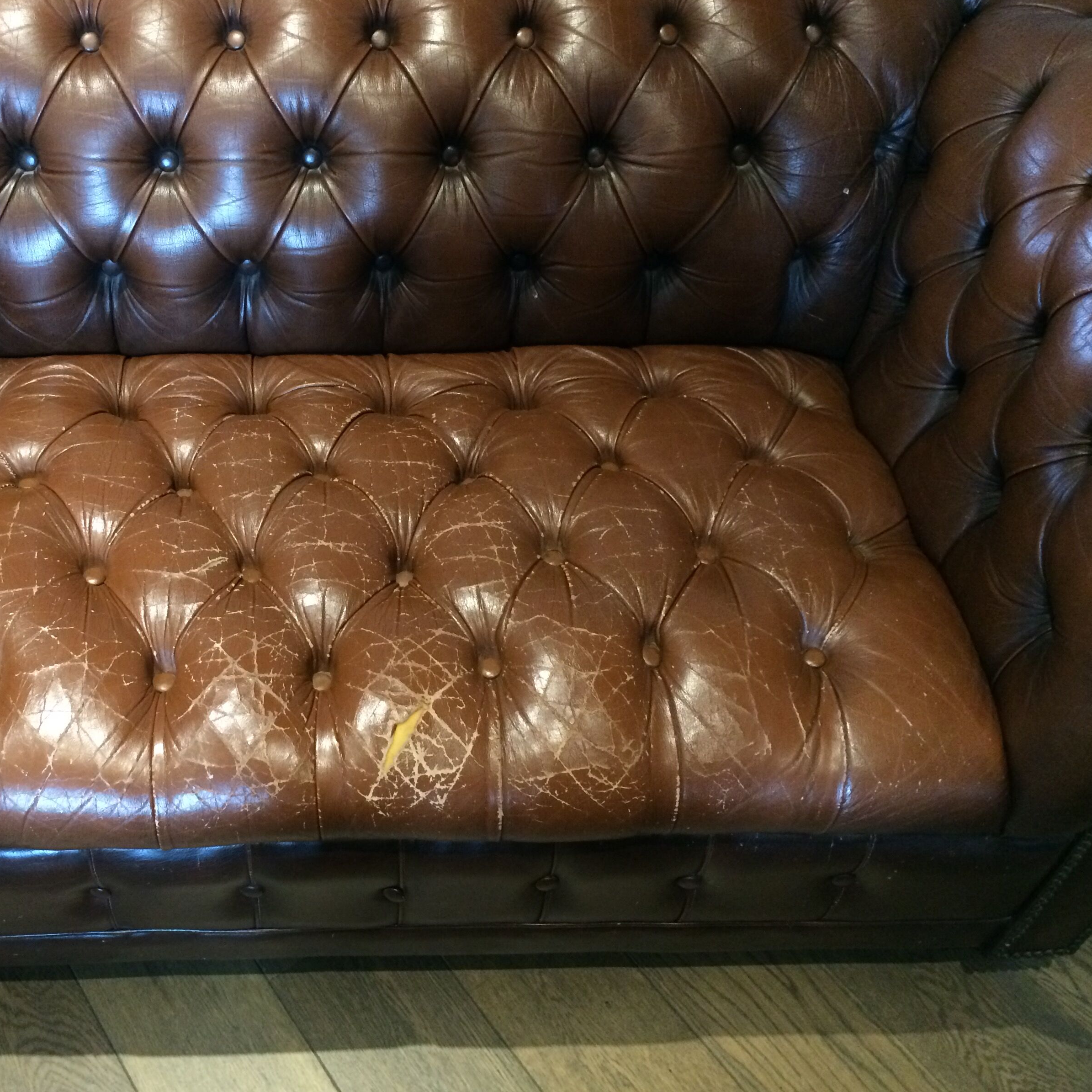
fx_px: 1249
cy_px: 540
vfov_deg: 47.2
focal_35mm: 35
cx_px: 356
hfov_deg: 46.4
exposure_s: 1/17
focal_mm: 4.15
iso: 320
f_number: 2.2
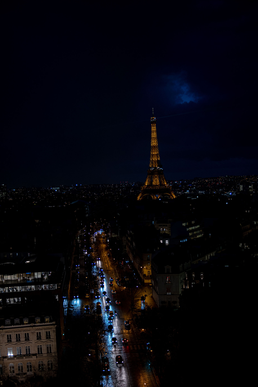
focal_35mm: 45
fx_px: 484
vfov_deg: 43.6
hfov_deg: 29.9
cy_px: 194
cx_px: 129
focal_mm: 30
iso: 160
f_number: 1.4
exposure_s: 1/60
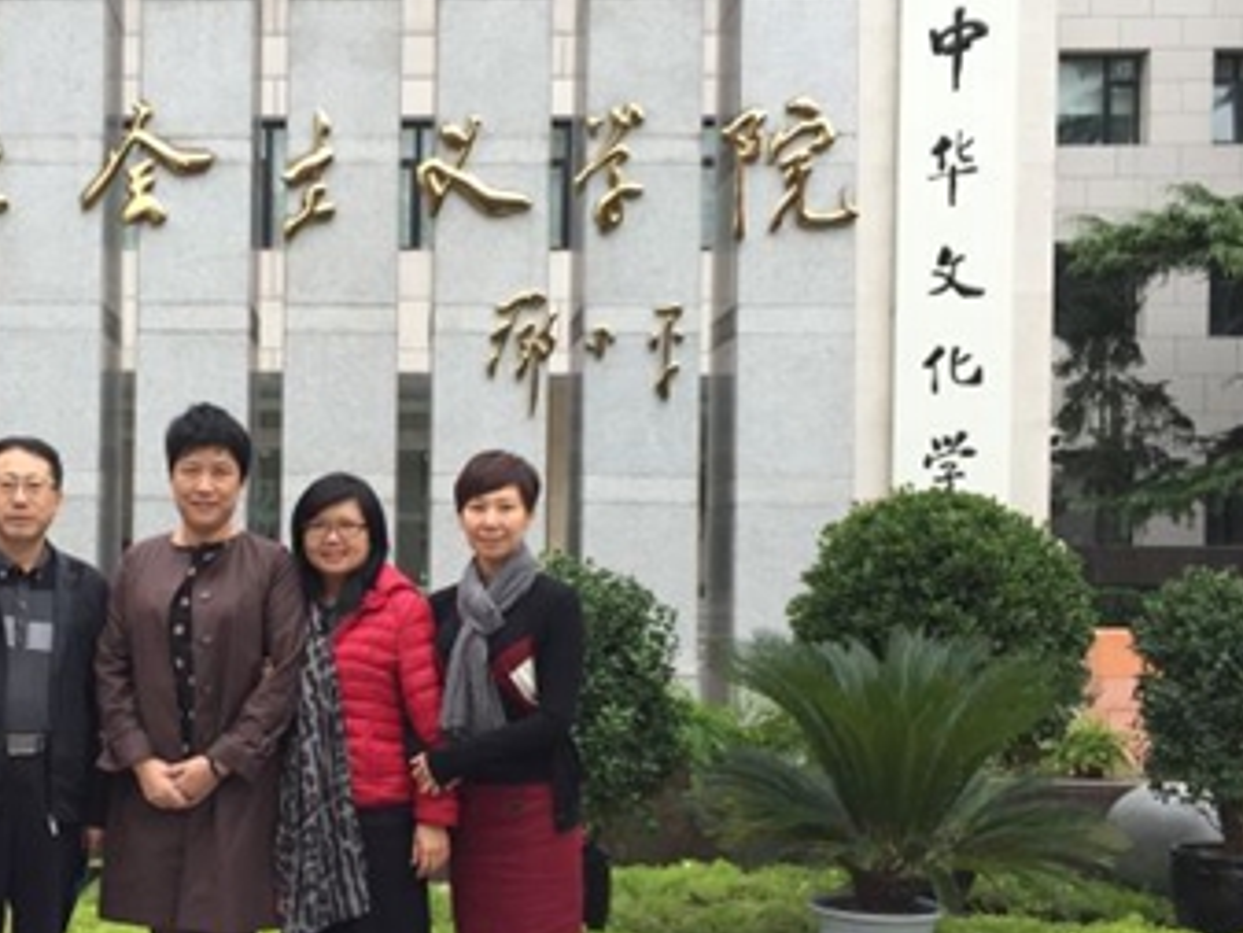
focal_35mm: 55
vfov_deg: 26.5
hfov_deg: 34.0
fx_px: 1976
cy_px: 575
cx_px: 266
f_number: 2.2
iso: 50
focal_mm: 4.15
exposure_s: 1/120
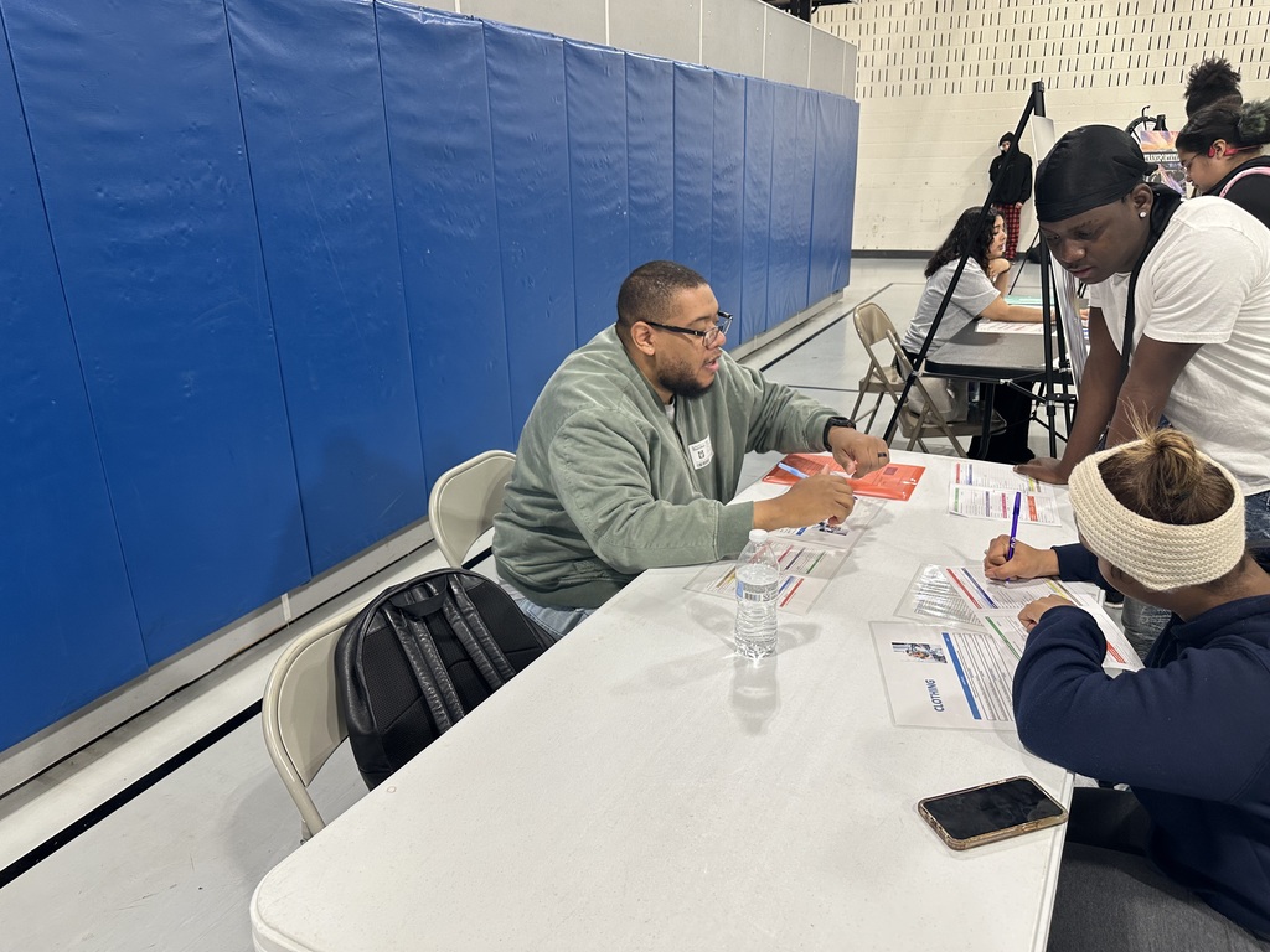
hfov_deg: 71.6
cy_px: 476
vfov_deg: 56.8
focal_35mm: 24
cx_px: 635
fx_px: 881
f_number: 1.78
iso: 125
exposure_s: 1/59
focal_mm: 6.86
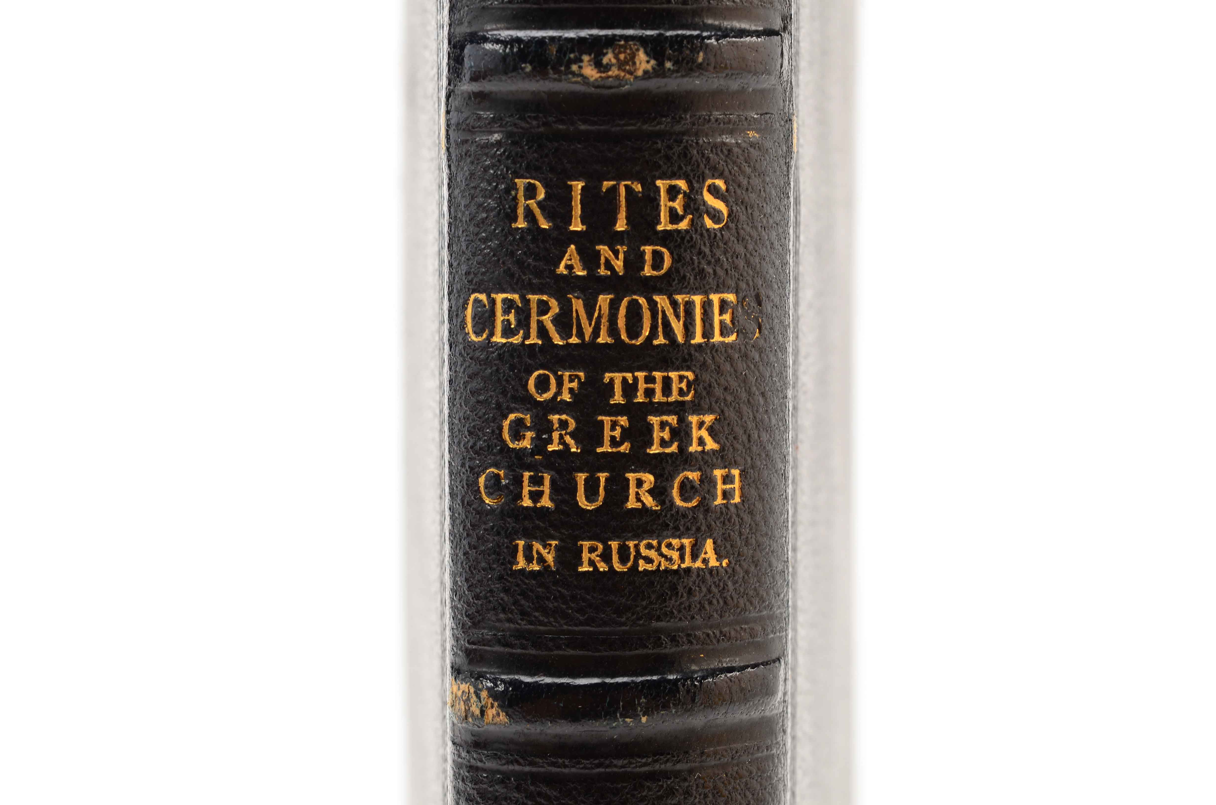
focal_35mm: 82
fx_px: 2781
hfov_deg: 24.7
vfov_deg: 16.5
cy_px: 402
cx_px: 608
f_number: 18
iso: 100
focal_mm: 55
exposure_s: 1/160
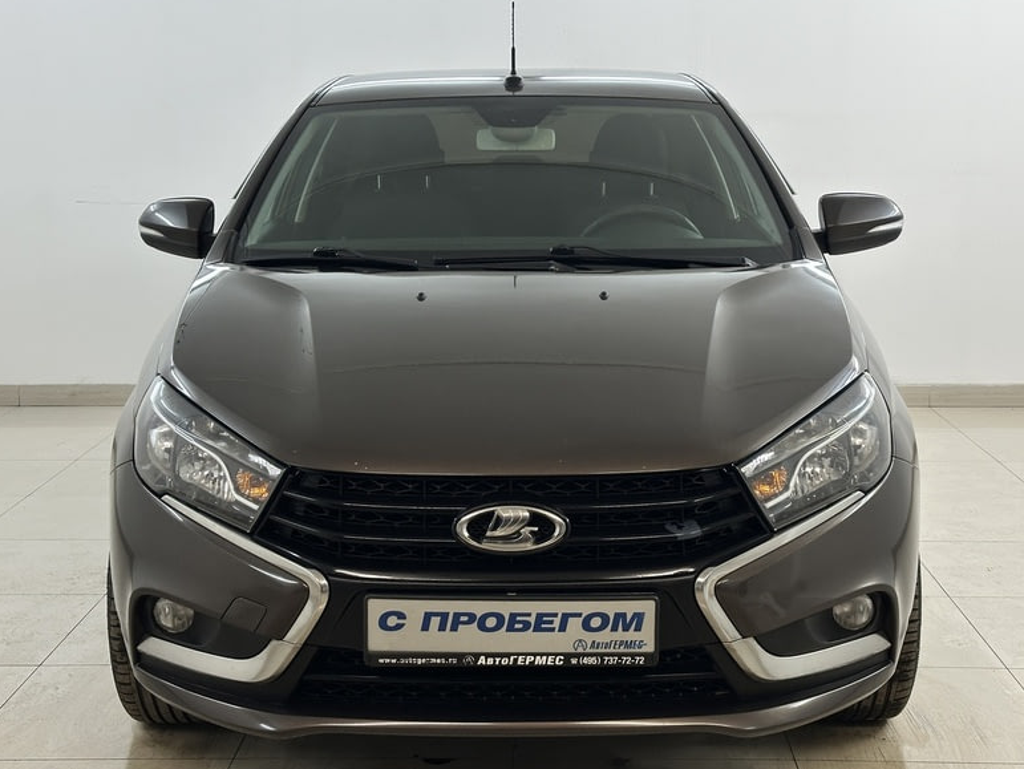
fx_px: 1657
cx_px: 506
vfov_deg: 26.1
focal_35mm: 56
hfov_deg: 34.3
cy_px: 387
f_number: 1.78
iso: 64
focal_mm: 6.86
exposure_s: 1/100
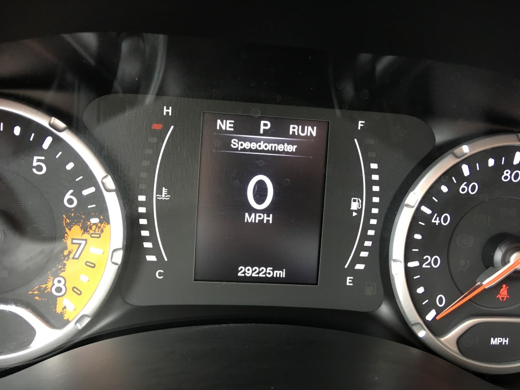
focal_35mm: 29
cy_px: 195
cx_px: 260
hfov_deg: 61.7
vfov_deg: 48.2
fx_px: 436
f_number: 2.2
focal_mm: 4.15
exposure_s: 1/30
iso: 80
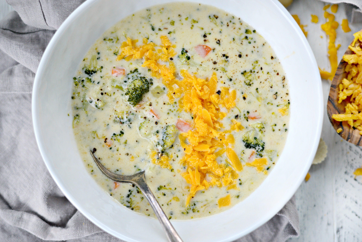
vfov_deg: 27.0
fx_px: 503
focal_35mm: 50
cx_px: 181
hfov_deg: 39.6
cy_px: 121
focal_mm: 50
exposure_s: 1/800
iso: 900
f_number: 2.8
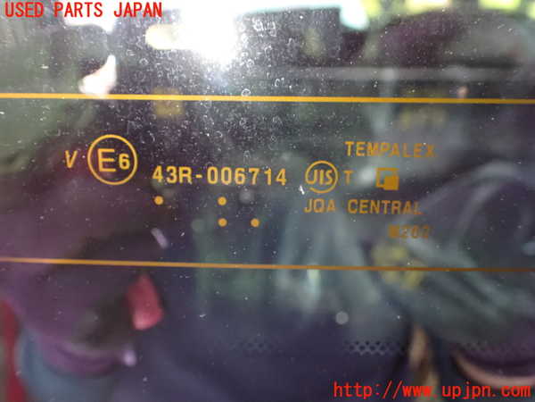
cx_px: 268
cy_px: 201
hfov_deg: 60.0
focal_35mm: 30
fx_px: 464
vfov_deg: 46.8
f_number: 2.3
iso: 1600
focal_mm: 5.4
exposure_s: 1/30
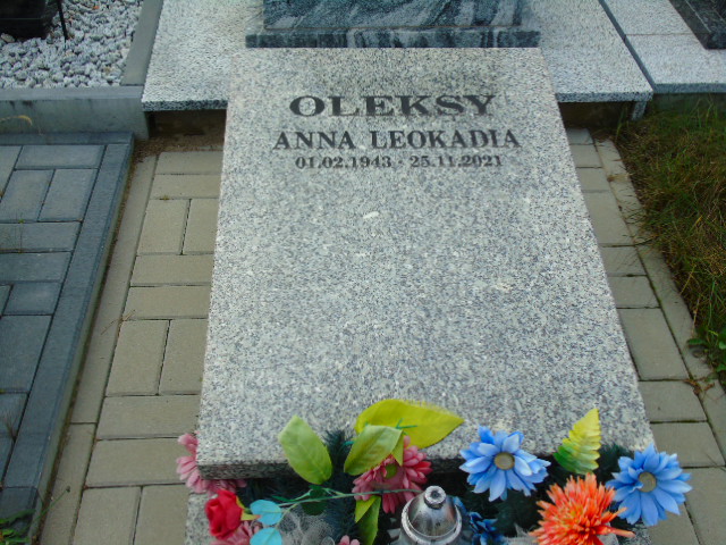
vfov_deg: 36.0
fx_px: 839
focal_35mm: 40
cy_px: 272
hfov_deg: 46.8
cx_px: 363
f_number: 3.9
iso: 80
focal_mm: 7.1
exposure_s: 1/250
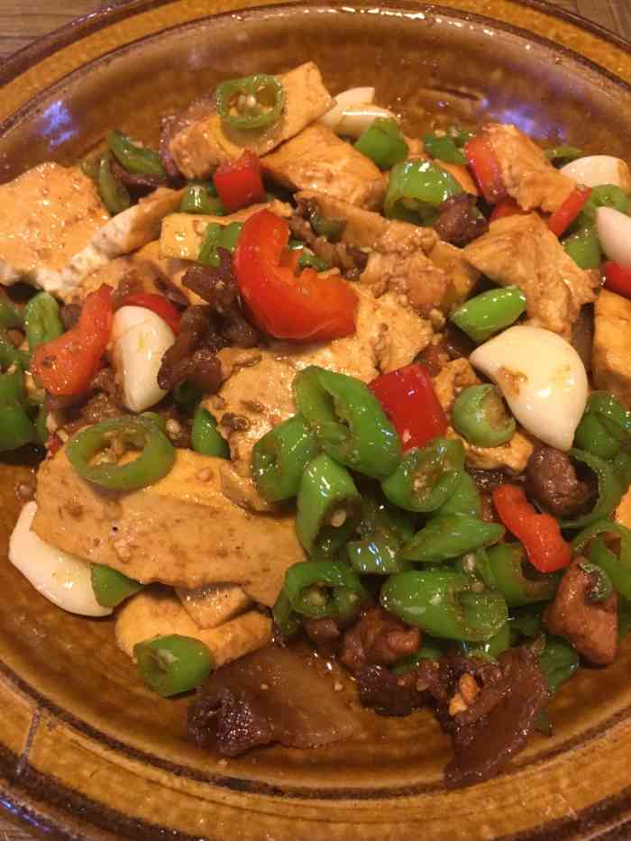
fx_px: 705
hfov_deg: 48.2
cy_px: 420
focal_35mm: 29
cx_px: 316
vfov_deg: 61.7
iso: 200
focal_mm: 4.15
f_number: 2.2
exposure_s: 1/33
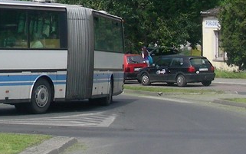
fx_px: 1315
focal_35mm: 196
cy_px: -41
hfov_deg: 10.6
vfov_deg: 6.7
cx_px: 3
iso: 50
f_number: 4
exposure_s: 1/740
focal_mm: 9.7
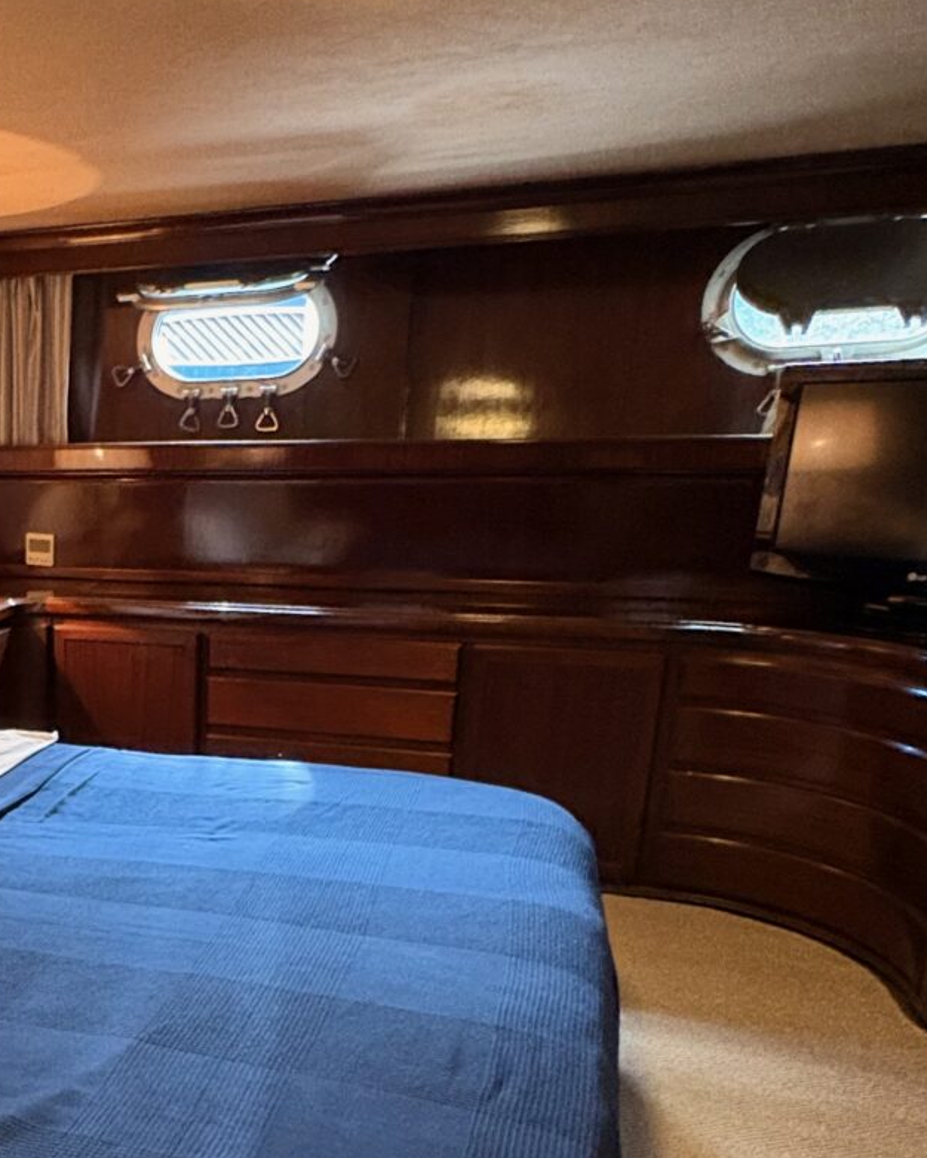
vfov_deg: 50.3
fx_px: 1200
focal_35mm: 35
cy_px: 804
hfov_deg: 38.1
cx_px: 25
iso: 640
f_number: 2.2
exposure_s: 1/50
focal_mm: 2.22
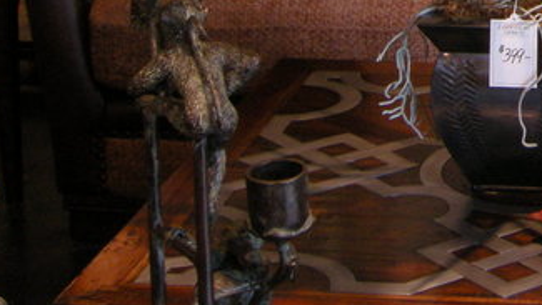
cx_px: 707
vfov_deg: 8.7
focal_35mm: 134
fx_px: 1926
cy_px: -255
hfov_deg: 15.3
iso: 200
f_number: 6.4
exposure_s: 1/8
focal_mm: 8.5
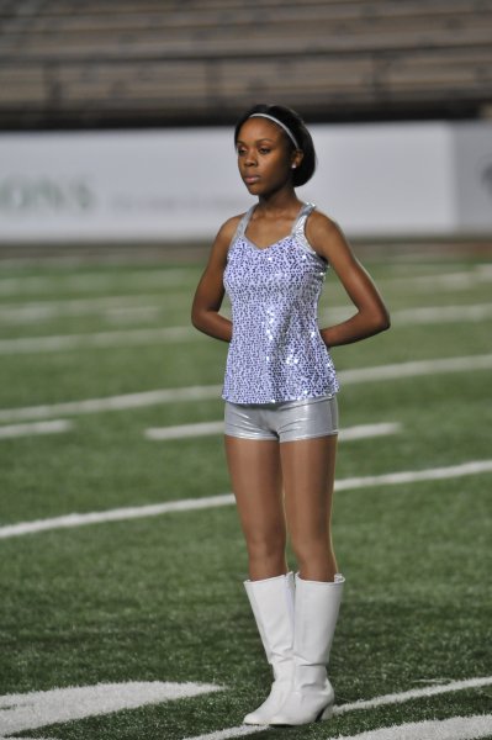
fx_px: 6160
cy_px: 370
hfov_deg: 4.6
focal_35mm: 300
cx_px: 246
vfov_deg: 6.9
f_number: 2.8
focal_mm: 200
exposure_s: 1/500
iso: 800
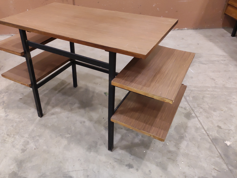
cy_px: 77
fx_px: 205
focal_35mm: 30
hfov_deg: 59.5
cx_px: 95
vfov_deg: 46.7
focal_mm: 5.43
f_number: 1.89
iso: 411
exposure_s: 1/50
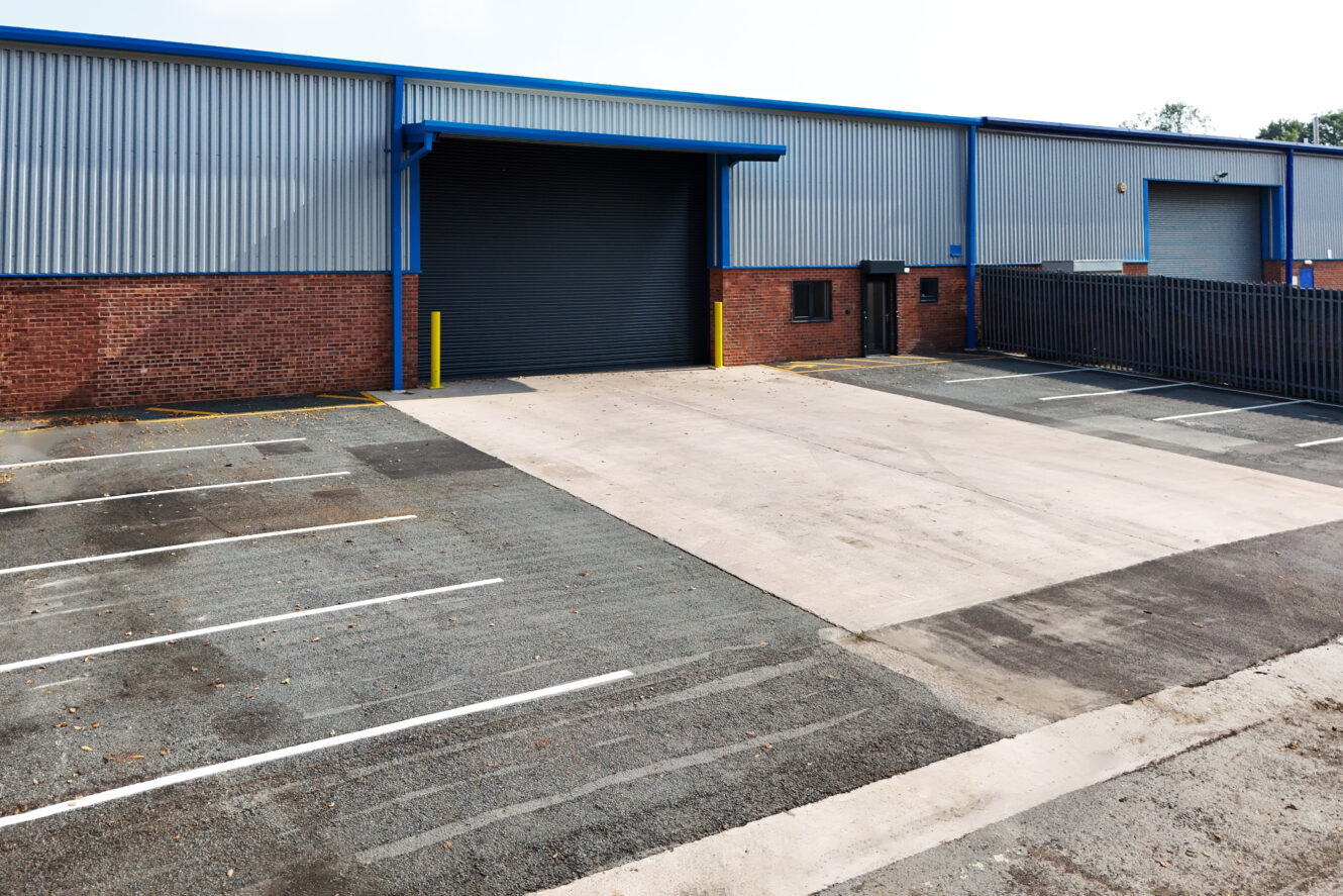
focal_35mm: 17
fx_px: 634
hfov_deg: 93.3
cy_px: 448
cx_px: 672
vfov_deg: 70.5
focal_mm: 17
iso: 1000
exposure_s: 1/30
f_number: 11
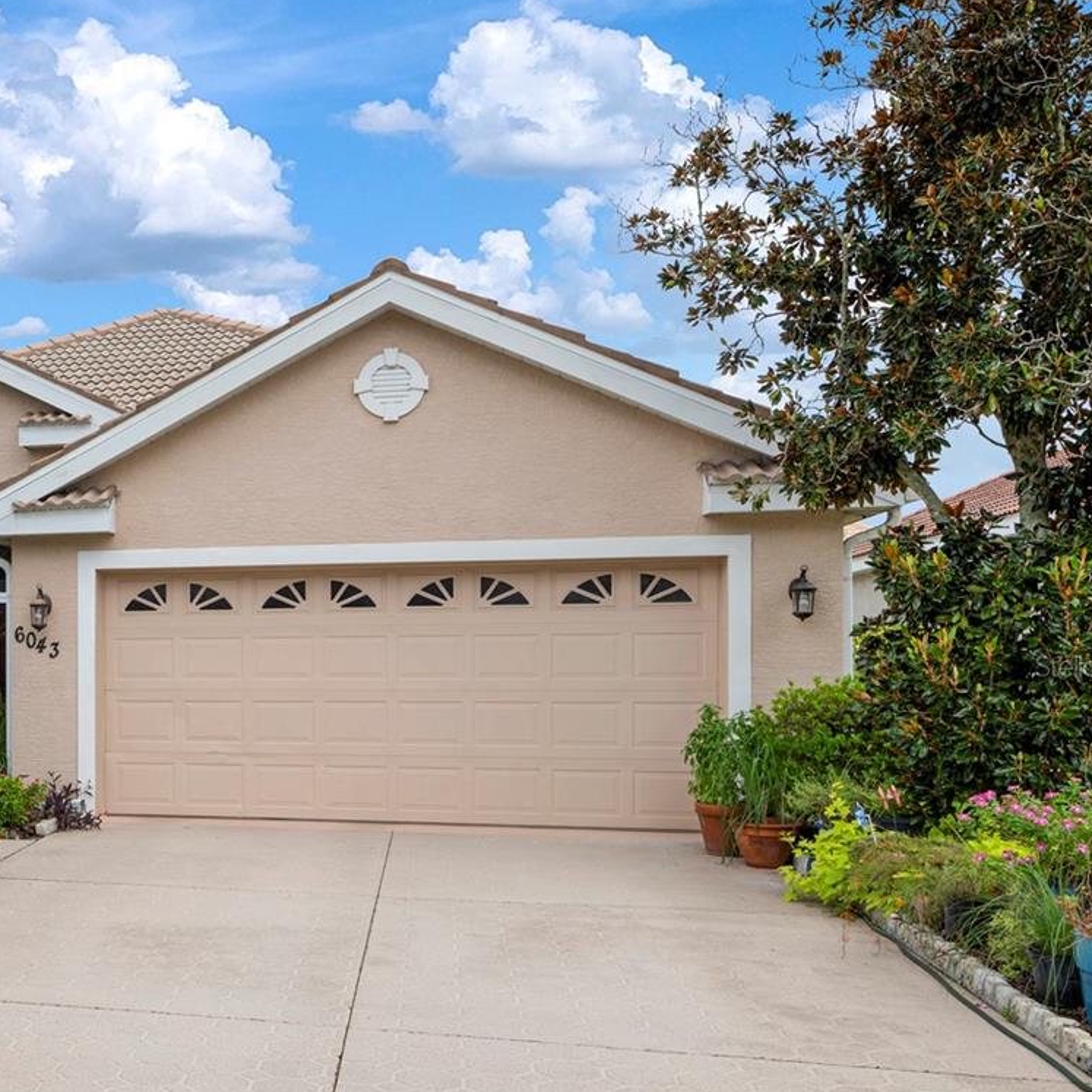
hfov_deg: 37.3
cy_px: 666
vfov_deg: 41.6
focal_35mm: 40
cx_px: -4
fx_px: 1428
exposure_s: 1/400
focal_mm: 22
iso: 160
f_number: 9
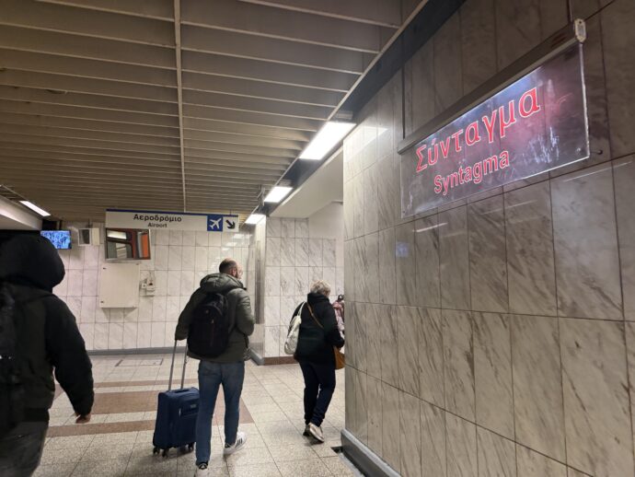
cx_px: 318
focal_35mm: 24
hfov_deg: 71.6
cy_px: 238
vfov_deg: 56.8
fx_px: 440
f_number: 1.78
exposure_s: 1/50
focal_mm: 6.76
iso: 200
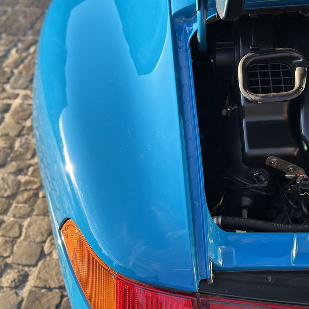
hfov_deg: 30.0
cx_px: 187
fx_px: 576
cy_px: 155
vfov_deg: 30.0
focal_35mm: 57
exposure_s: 1/642
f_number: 1.78
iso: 80
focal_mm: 6.86
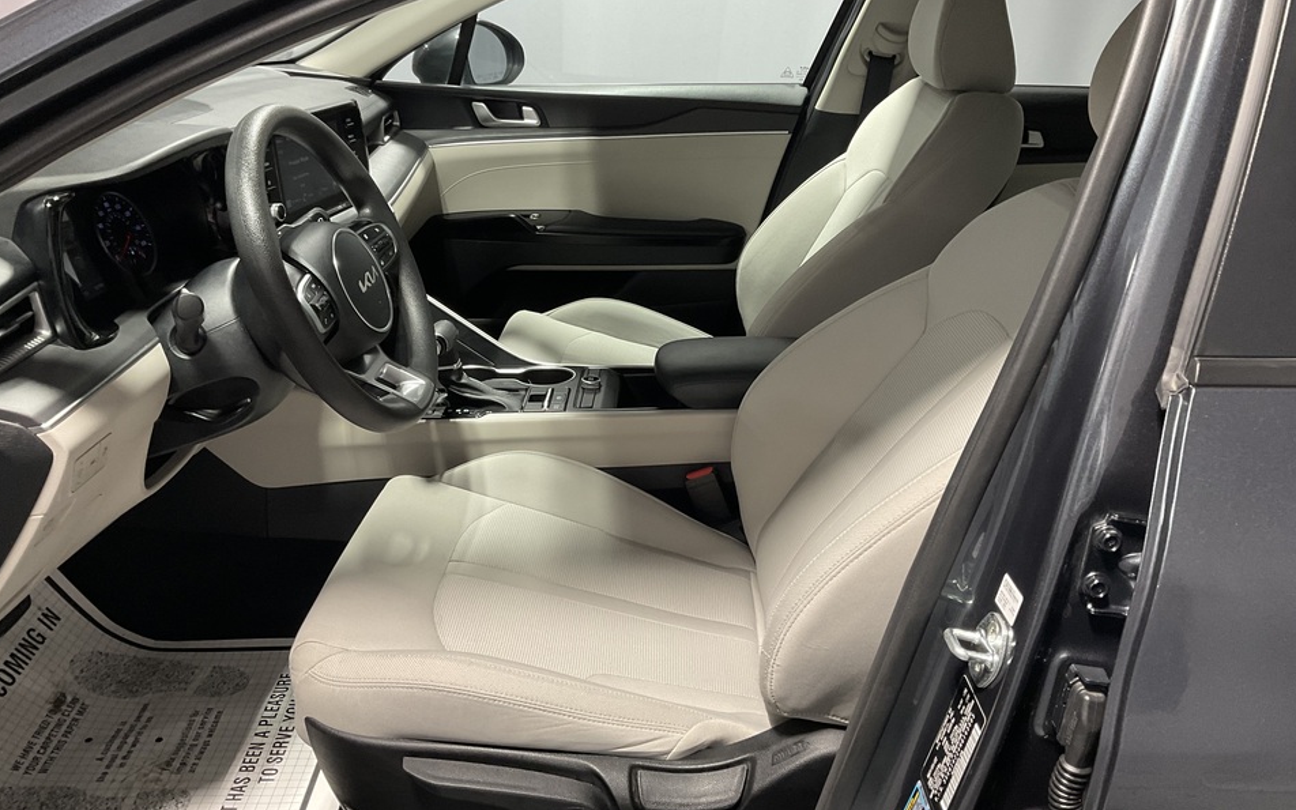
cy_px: 358
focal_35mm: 31
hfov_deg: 61.2
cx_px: 644
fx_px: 1095
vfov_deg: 40.5
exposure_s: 1/60
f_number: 1.8
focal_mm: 3
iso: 64
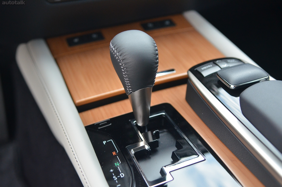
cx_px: 141
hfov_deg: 42.4
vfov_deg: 28.8
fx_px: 364
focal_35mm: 46
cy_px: 94
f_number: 2.8
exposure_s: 1/160
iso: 1600
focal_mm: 31
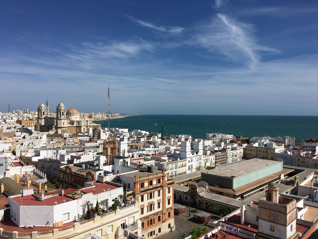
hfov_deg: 61.7
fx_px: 266
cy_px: 120
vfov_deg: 48.2
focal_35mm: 29
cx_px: 159
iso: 25
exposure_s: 1/3663
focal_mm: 4.15
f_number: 2.2
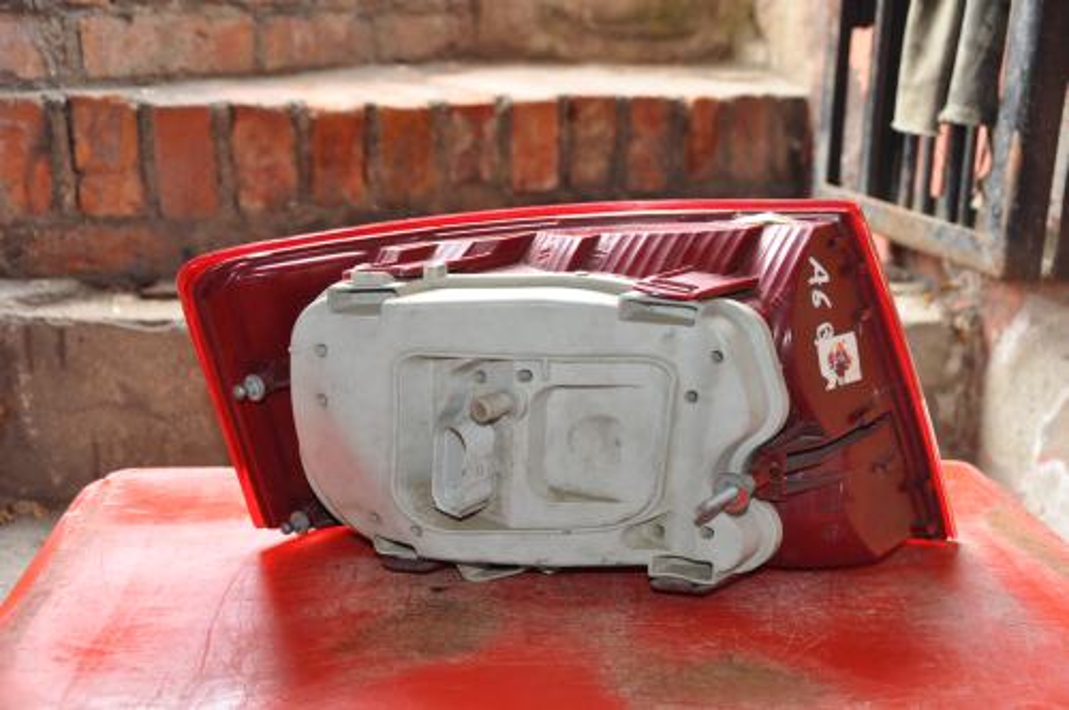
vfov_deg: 31.8
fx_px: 1246
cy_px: 355
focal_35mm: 42
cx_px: 534
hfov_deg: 46.5
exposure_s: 1/80
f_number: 4
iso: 720
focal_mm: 28
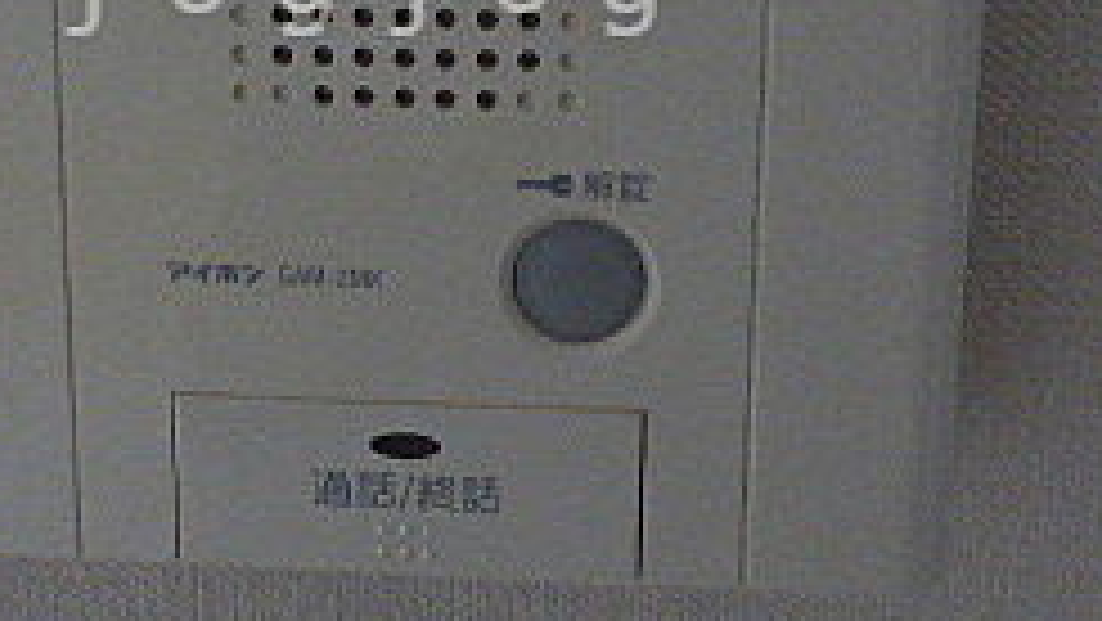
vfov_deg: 20.4
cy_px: -18
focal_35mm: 57
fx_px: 1666
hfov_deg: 36.3
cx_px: 373
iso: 320
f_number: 2.8
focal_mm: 3.58
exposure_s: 1/125
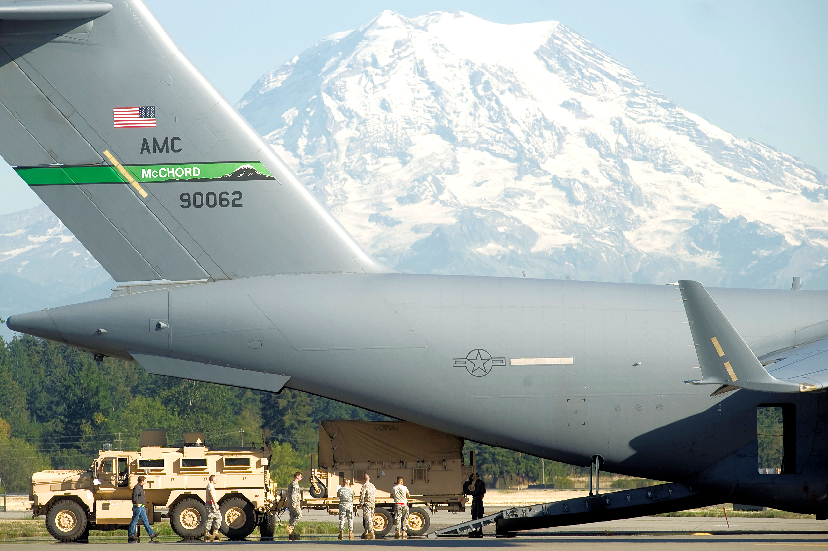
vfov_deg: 4.6
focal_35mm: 300
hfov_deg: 6.9
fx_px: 6895
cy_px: 276
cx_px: 414
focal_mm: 300
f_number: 8
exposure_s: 1/320
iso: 100
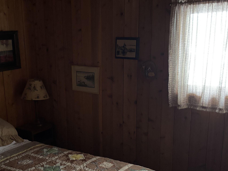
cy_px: 120
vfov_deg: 30.5
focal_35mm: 47
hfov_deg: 40.1
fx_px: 310
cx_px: 83
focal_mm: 5.96
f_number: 1.6
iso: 1000
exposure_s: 1/30
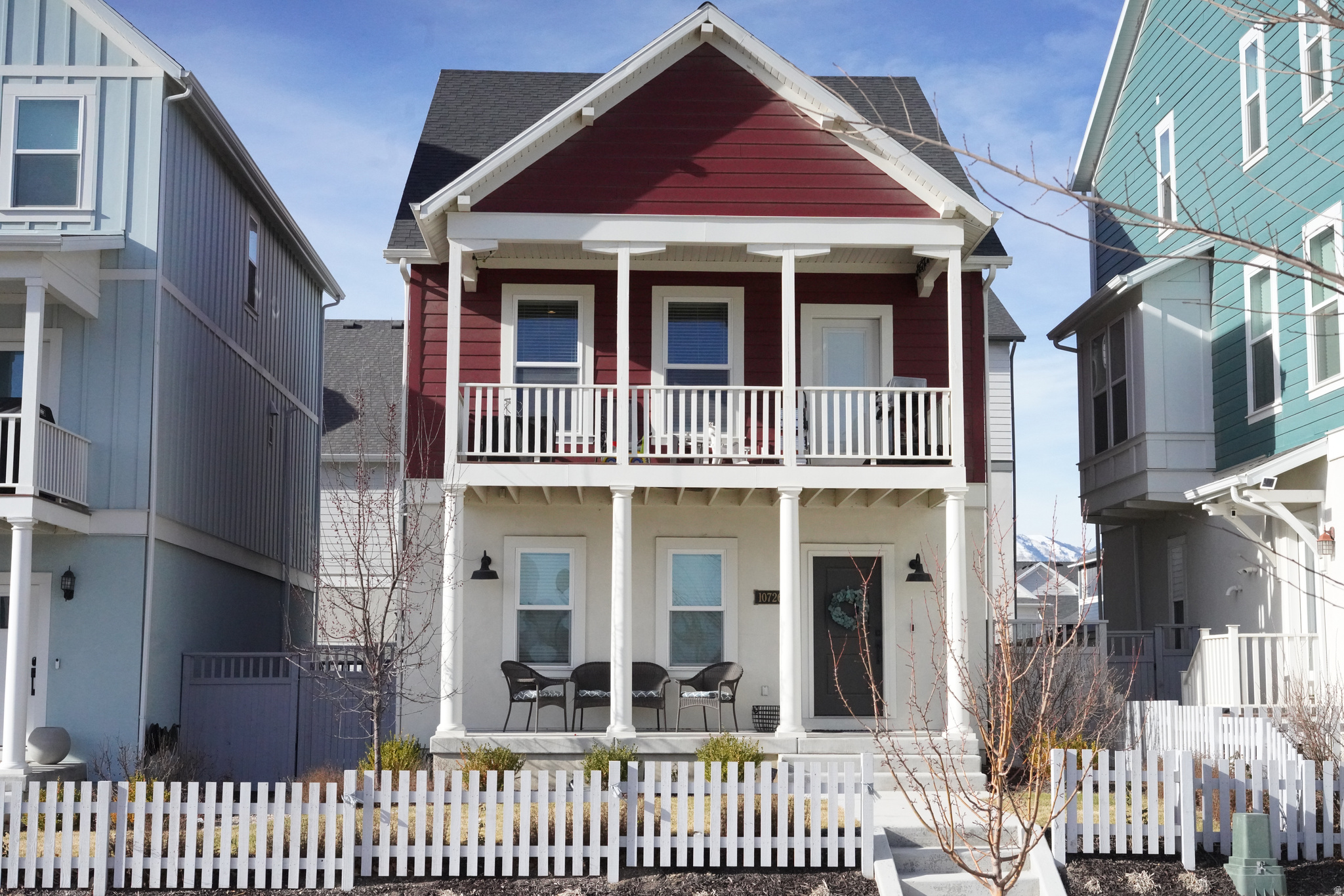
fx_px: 1866
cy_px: 448
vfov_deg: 27.0
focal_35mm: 50
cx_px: 672
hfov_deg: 39.6
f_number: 10
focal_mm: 50
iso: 6400
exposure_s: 1/8000
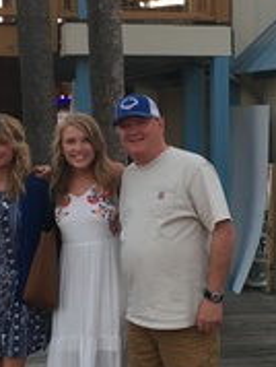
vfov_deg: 25.0
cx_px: 70
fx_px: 827
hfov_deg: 18.8
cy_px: 159
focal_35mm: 78
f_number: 2.2
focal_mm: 4.15
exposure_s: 1/30
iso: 50
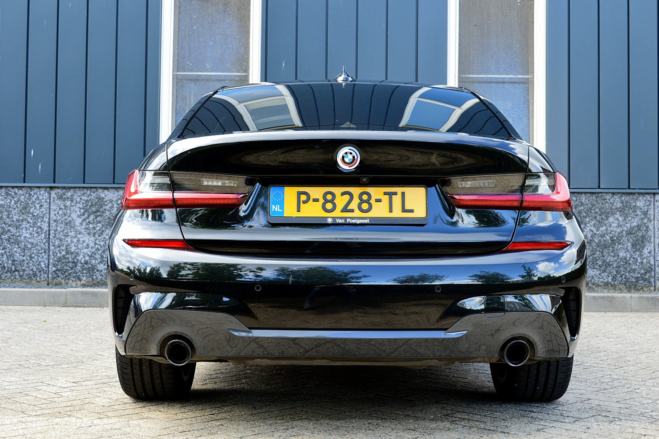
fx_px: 961
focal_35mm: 52
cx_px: 330
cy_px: 220
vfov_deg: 25.8
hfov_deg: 37.9
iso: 400
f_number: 8
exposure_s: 1/80
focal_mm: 35
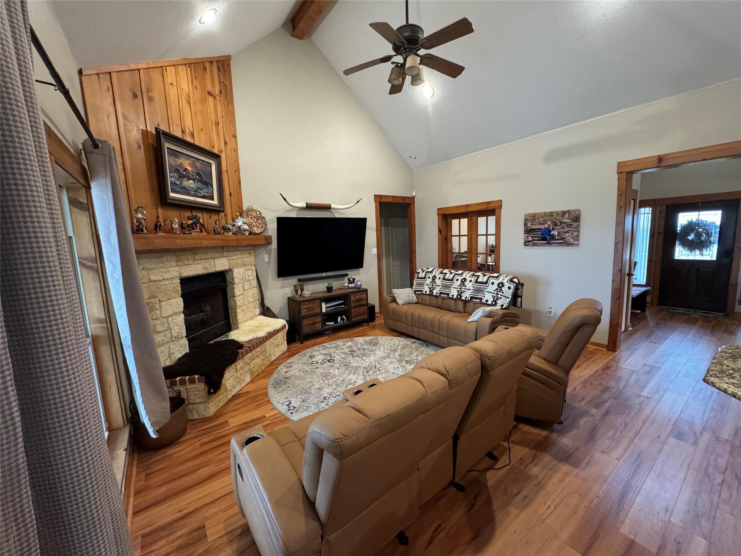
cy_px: 278
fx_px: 300
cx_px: 370
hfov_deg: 102.1
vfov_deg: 85.7
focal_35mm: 14
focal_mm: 2.22
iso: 800
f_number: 2.2
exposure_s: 1/60
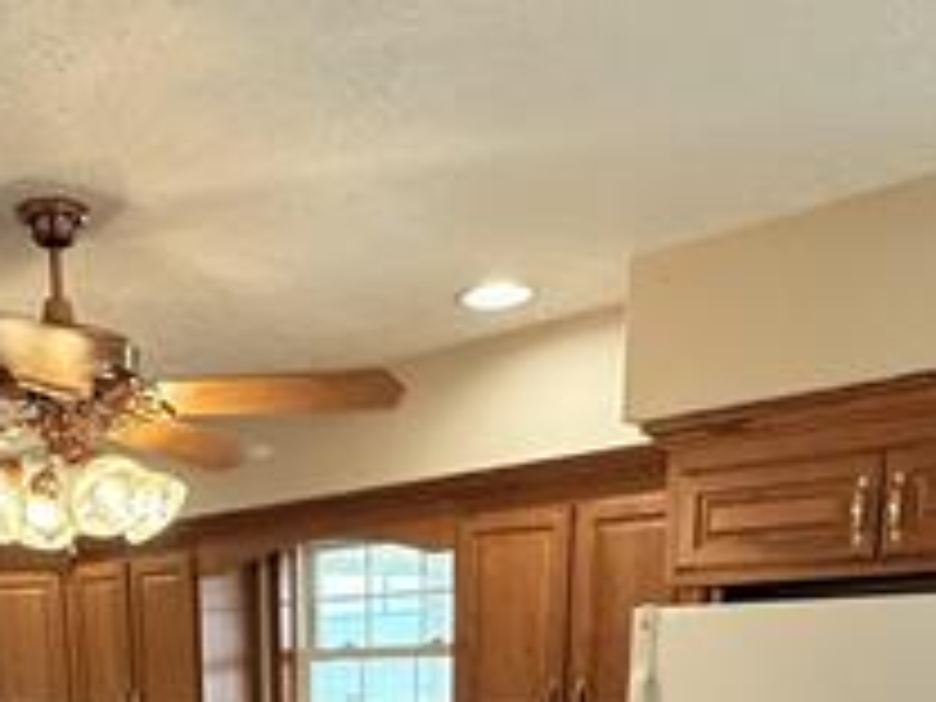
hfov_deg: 42.6
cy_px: 936
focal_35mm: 43
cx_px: 238
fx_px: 1163
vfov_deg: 27.5
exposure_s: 1/120
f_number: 2.2
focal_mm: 2.22
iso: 320
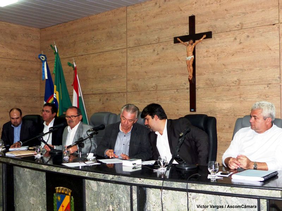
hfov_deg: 42.9
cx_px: 141
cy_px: 106
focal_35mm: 44
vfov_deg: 32.9
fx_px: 358
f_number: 2.8
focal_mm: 7.8
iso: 400
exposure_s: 1/60
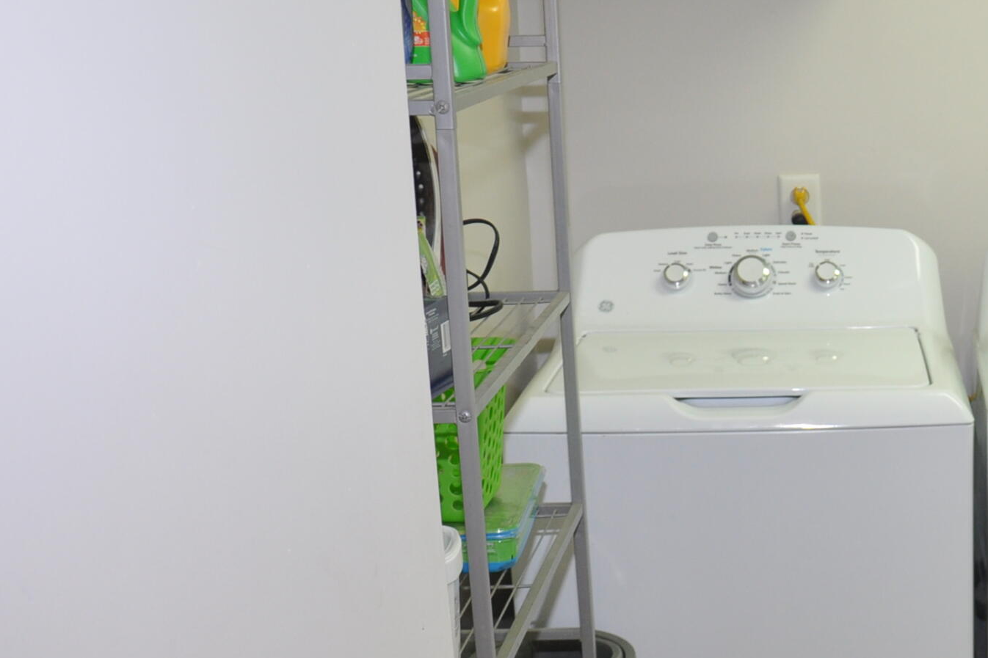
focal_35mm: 70
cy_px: 478
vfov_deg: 19.3
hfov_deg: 26.8
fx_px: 1924
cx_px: 1041
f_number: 5
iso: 400
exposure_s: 1/60
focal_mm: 21
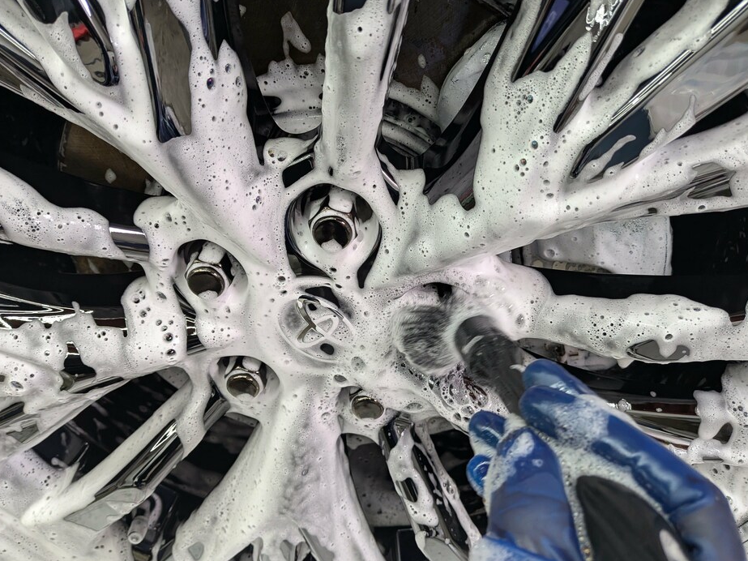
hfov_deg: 67.3
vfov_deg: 53.0
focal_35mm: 26
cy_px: 276
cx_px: 373
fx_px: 562
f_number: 1.7
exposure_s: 1/100
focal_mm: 4.53
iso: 113
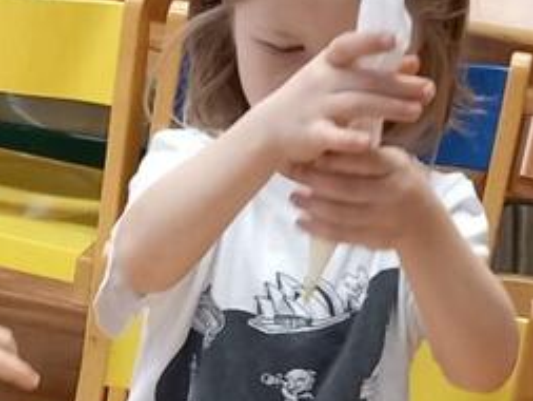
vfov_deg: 9.7
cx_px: -110
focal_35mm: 143
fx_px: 2203
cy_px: 777
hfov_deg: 13.4
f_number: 1.8
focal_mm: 4
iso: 200
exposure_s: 1/33.3
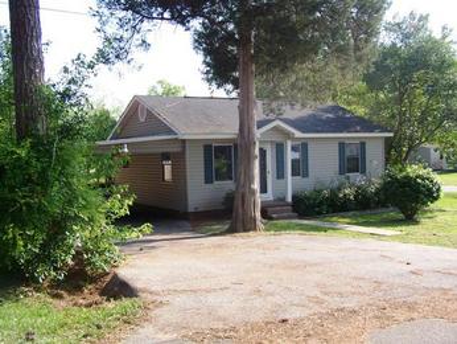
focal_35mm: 38
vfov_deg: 37.8
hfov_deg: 48.9
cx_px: 228
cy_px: 172
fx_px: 502
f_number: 2.8
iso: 80
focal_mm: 6.3
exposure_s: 1/320
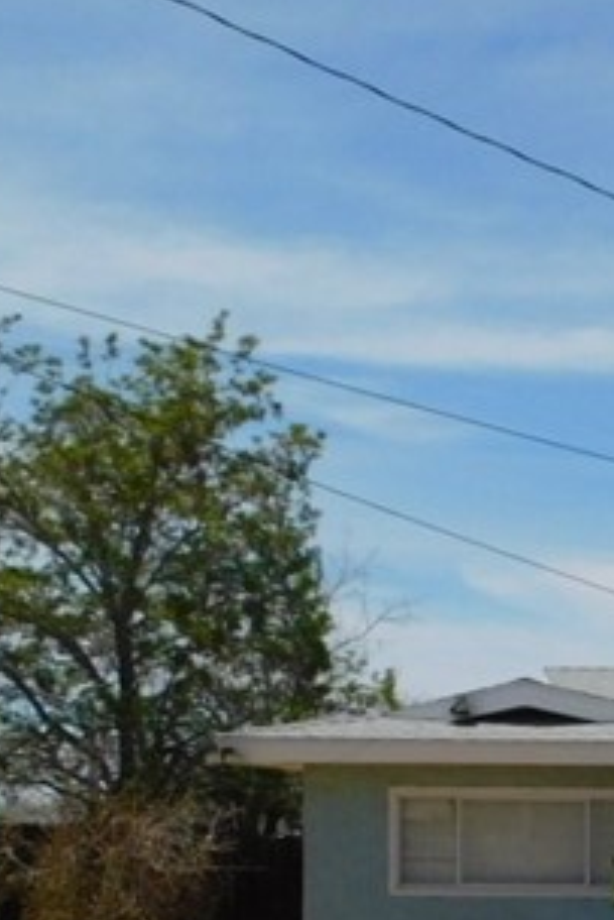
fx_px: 2683
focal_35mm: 105
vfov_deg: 18.8
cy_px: 956
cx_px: 1310
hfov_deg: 11.5
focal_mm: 5.3
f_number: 6.4
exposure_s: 1/800
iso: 125
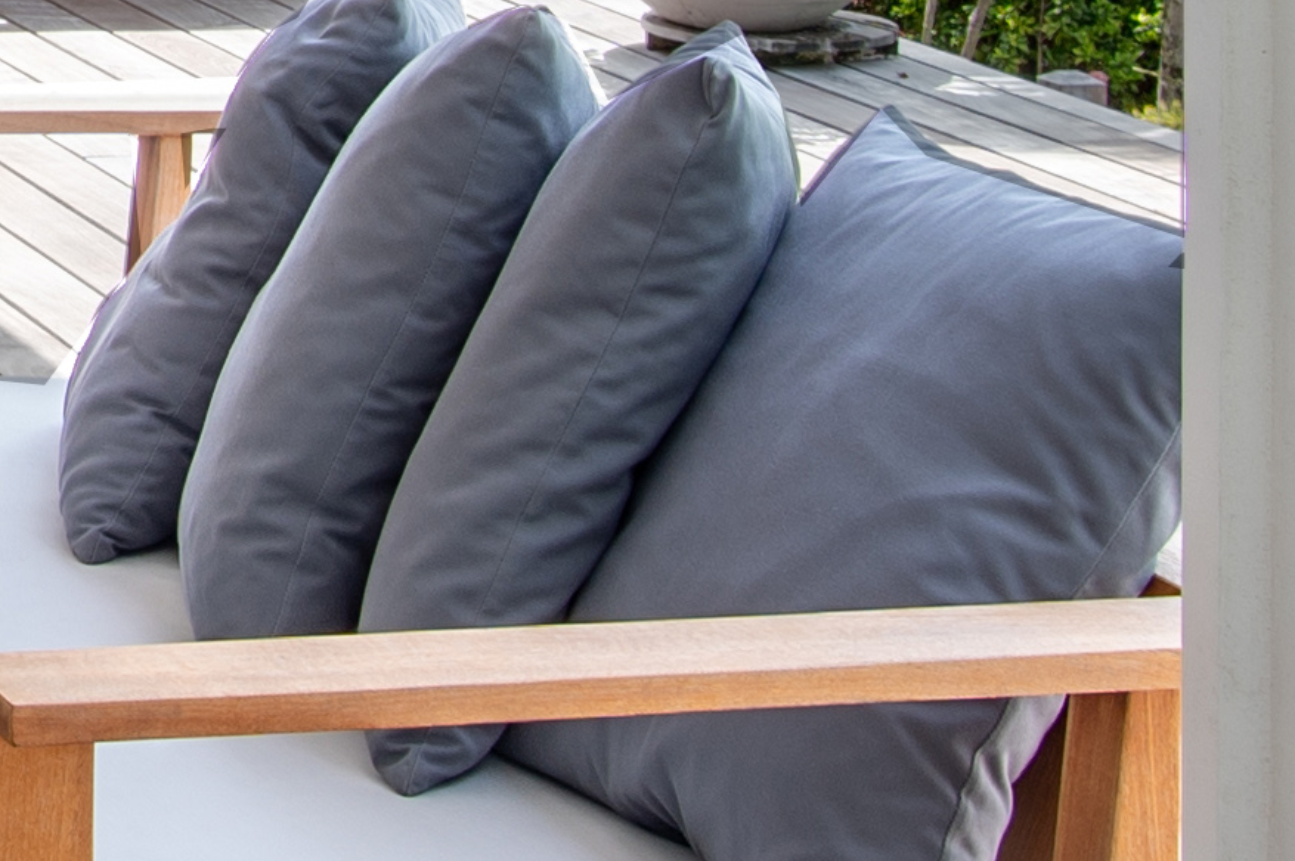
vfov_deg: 9.4
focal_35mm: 138
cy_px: -744
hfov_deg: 13.2
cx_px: -1133
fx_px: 4959
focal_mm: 20
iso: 100
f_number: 11
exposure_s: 1/3
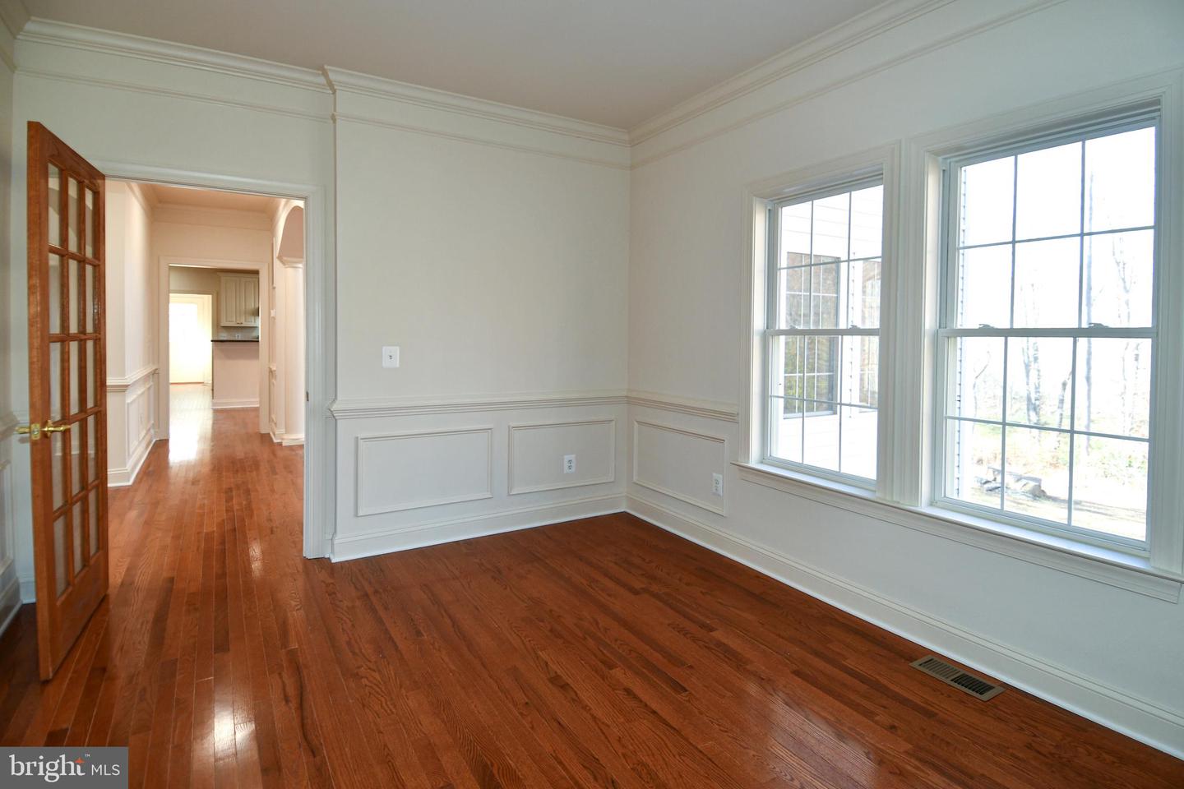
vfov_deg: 67.4
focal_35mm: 18
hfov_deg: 90.0
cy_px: 394
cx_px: 592
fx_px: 592
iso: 220
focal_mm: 12
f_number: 4
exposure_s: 1/60
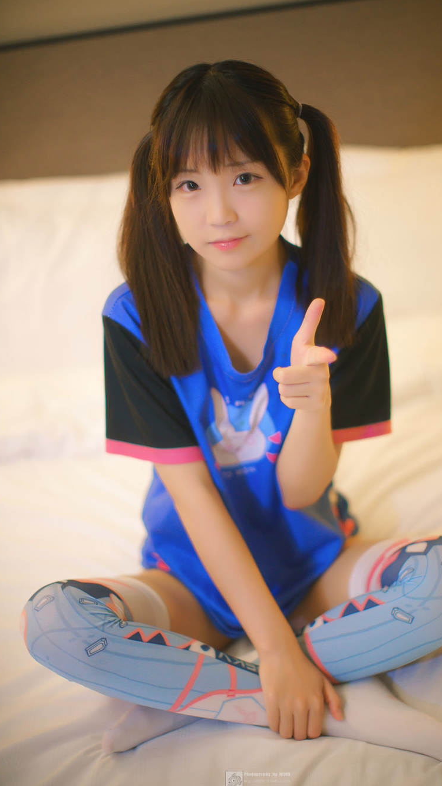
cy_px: 392
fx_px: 1104
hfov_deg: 22.6
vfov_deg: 39.2
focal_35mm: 53
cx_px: 258
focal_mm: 50
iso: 500
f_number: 1.3
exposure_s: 1/125
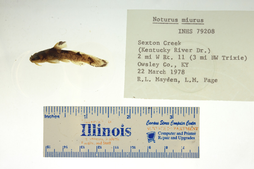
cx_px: 127
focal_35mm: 60
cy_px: 84
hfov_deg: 33.4
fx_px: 423
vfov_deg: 22.6
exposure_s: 1/200
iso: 100
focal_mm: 60
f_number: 10
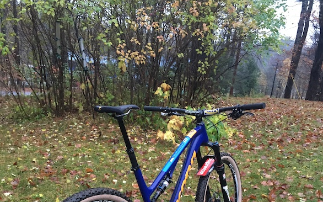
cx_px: 159
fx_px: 370
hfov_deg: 47.2
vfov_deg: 28.9
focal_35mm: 42
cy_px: 193
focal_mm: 4.15
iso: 160
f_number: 2.2
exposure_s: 1/30
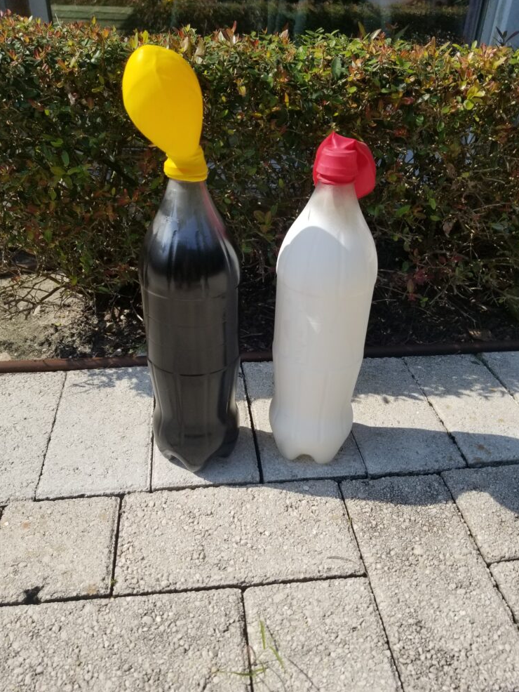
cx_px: 256
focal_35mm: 27
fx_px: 540
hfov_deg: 51.4
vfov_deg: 65.3
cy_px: 357
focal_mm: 4.25
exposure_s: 1/2552
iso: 50
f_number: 1.7
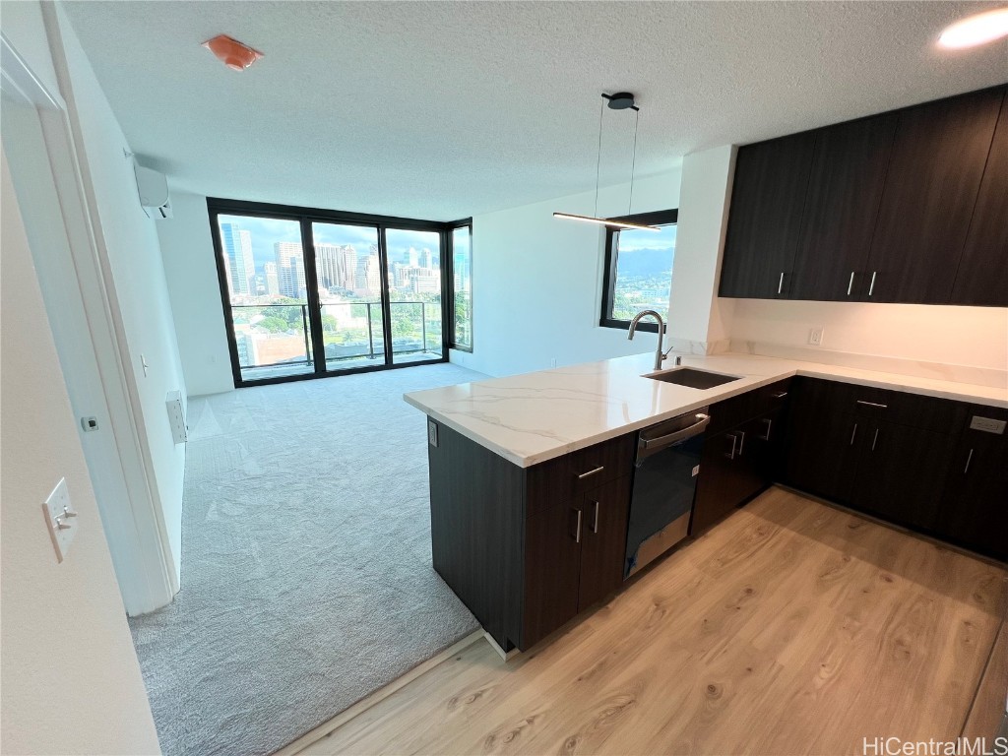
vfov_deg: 89.9
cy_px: 378
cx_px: 504
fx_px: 379
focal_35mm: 13
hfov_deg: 106.2
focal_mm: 1.57
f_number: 1.8
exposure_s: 1/120
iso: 32
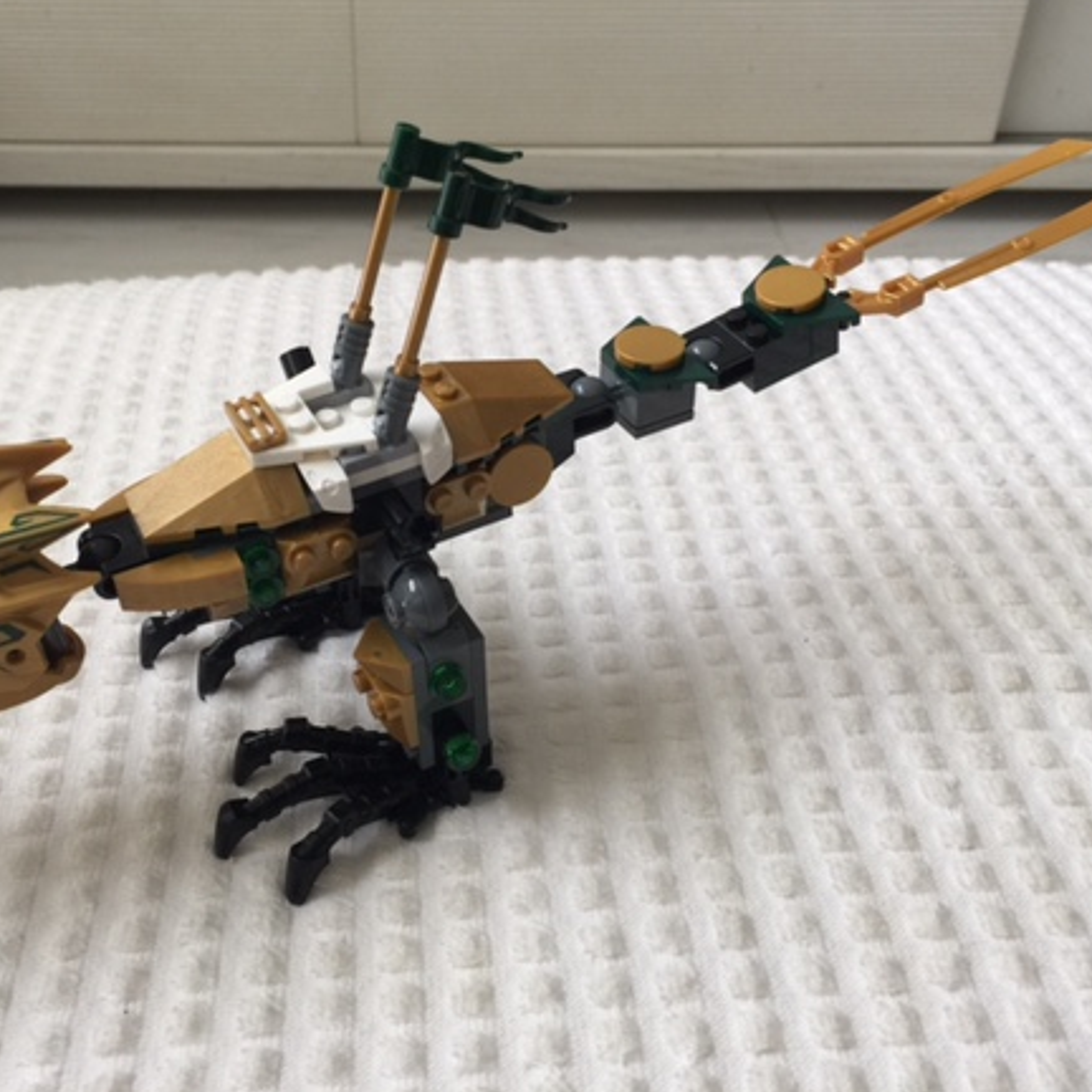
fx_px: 1356
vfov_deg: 43.8
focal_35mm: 38
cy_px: 498
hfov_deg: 43.7
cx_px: 442
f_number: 2.2
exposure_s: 1/15
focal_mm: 4.15
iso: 32
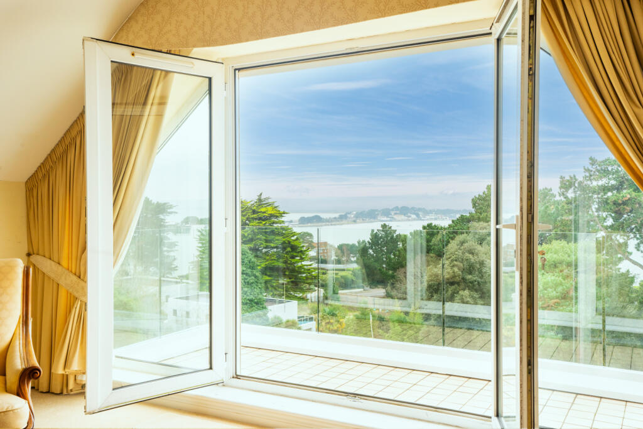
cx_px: 322
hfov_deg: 54.4
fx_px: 625
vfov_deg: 37.9
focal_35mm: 35
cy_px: 214
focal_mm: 35
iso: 800
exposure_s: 1/100
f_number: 11
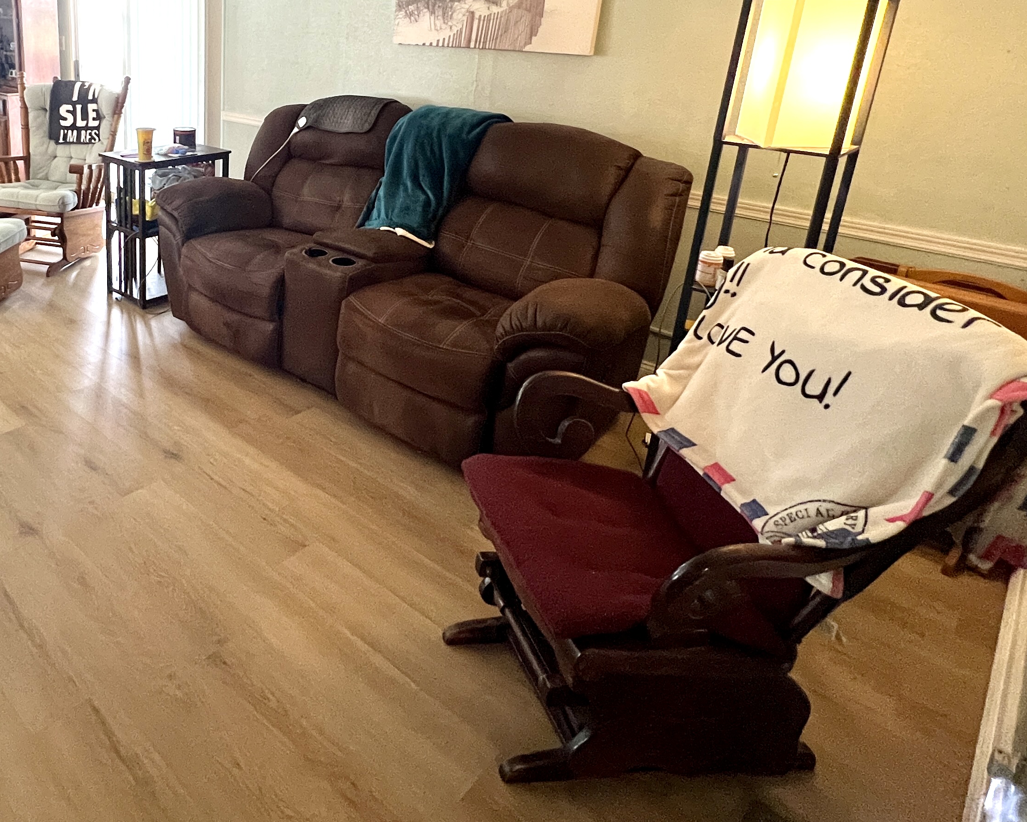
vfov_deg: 58.3
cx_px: 235
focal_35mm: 23
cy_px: 224
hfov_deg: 67.1
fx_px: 699
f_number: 1.8
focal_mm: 1.57
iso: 400
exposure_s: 1/60
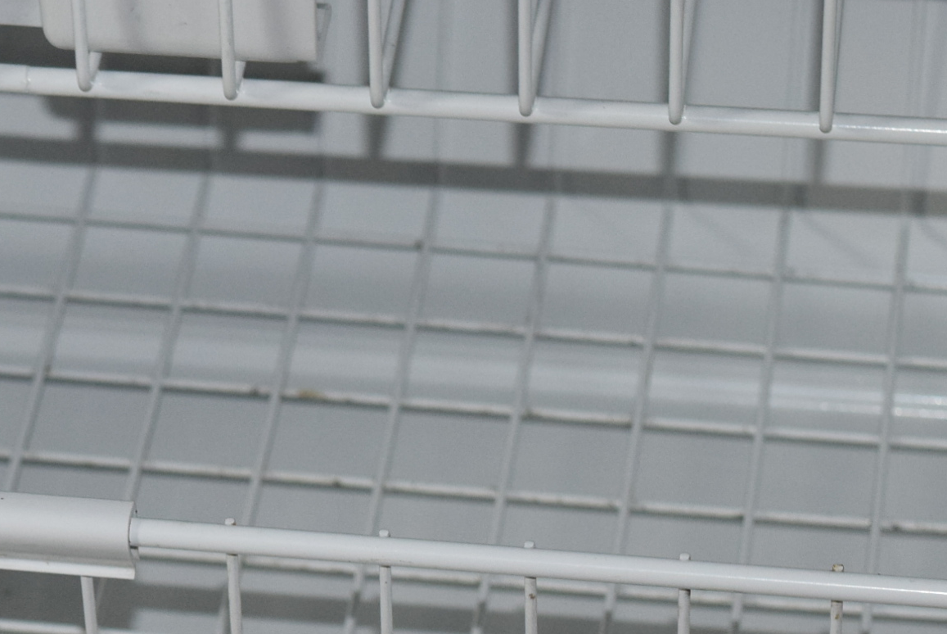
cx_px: -32
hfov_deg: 9.6
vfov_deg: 6.5
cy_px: 233
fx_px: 5616
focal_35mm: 213
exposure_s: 1/60
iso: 1250
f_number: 5.6
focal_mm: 55
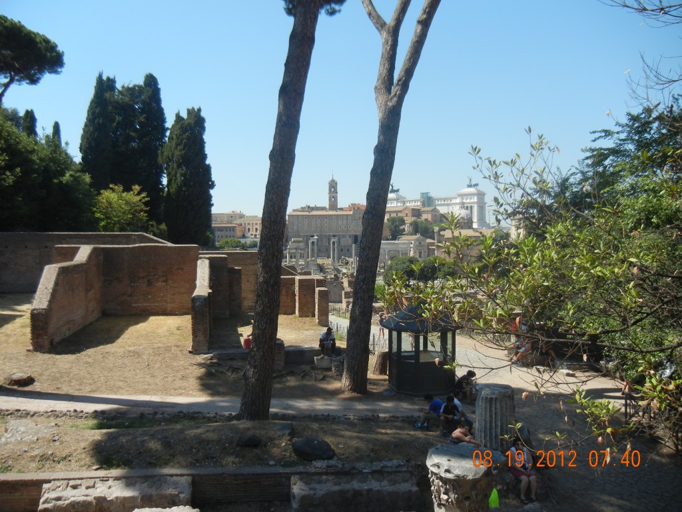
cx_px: 341
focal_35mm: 30
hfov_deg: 60.0
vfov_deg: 46.8
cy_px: 256
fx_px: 591
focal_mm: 5.4
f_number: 7
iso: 160
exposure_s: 1/259
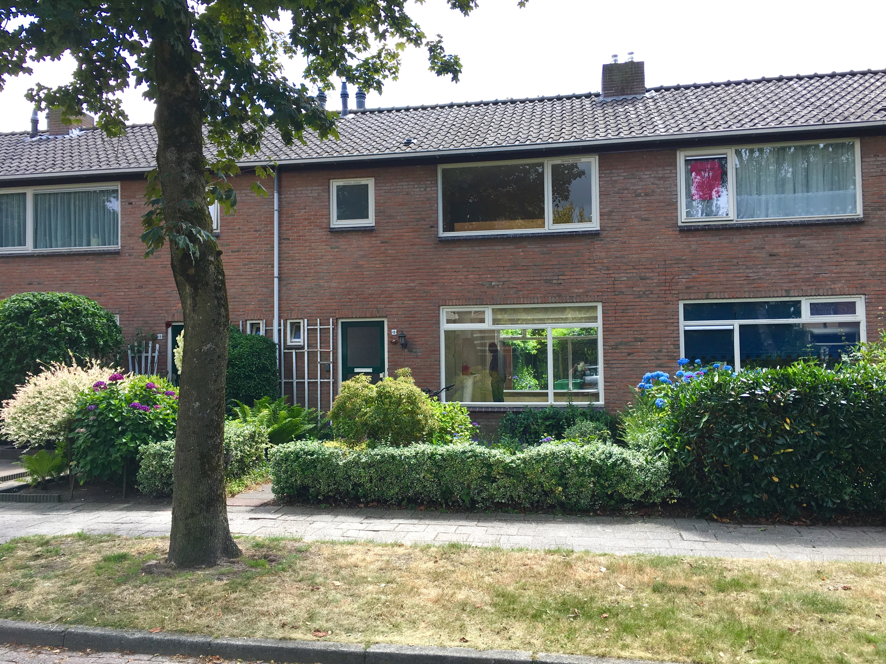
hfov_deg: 61.7
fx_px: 742
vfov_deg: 48.2
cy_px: 332
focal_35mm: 29
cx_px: 443
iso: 25
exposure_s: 1/340
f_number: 2.2
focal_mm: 4.15
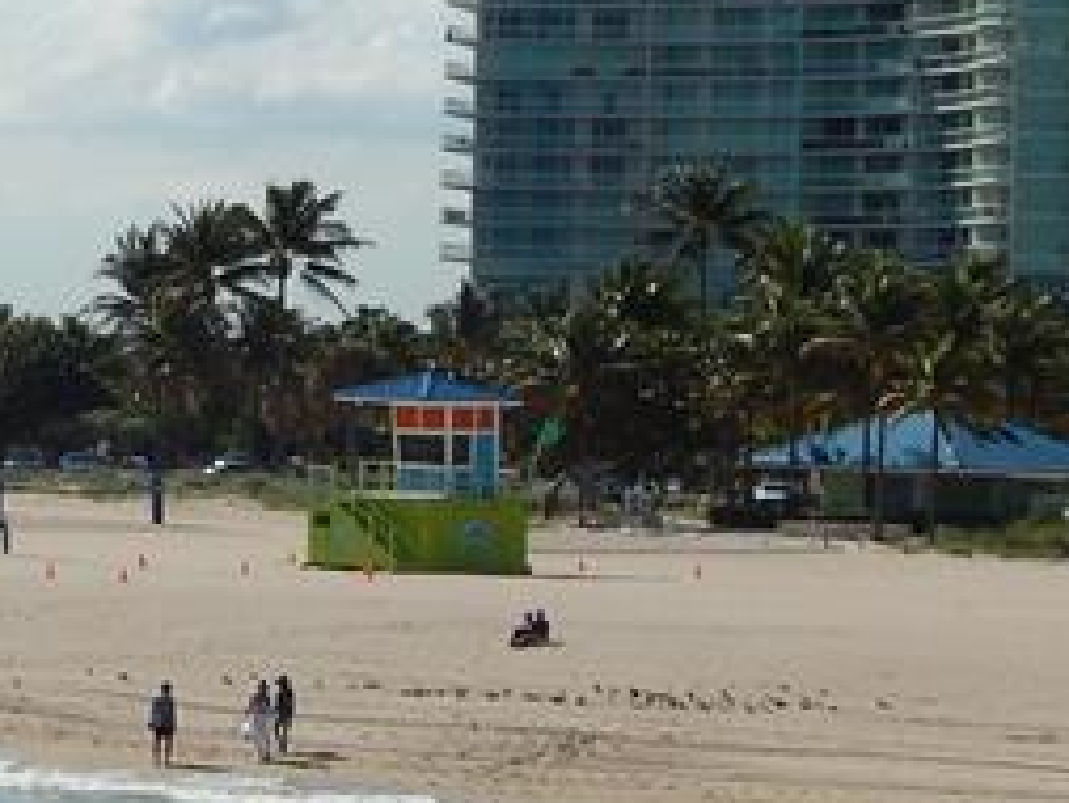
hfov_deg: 8.9
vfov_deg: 6.8
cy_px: 368
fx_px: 6735
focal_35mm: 218
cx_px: -414
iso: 125
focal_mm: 12.3
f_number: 8.2
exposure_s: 1/640
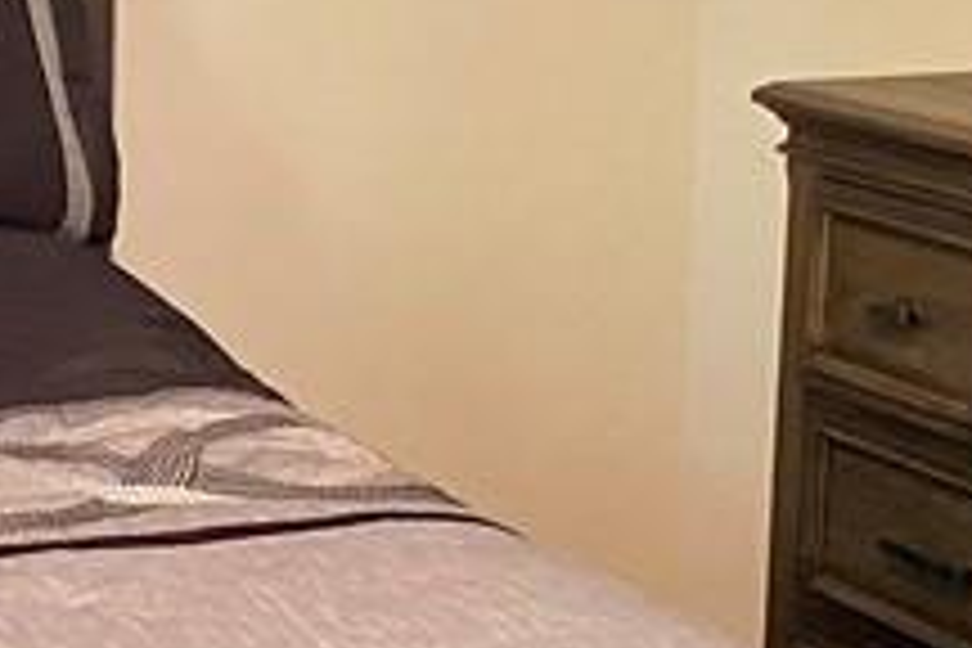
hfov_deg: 15.8
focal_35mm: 128
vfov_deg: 10.7
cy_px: 400
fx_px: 3456
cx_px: 104
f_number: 1.8
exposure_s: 1/40
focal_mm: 4.25
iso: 500
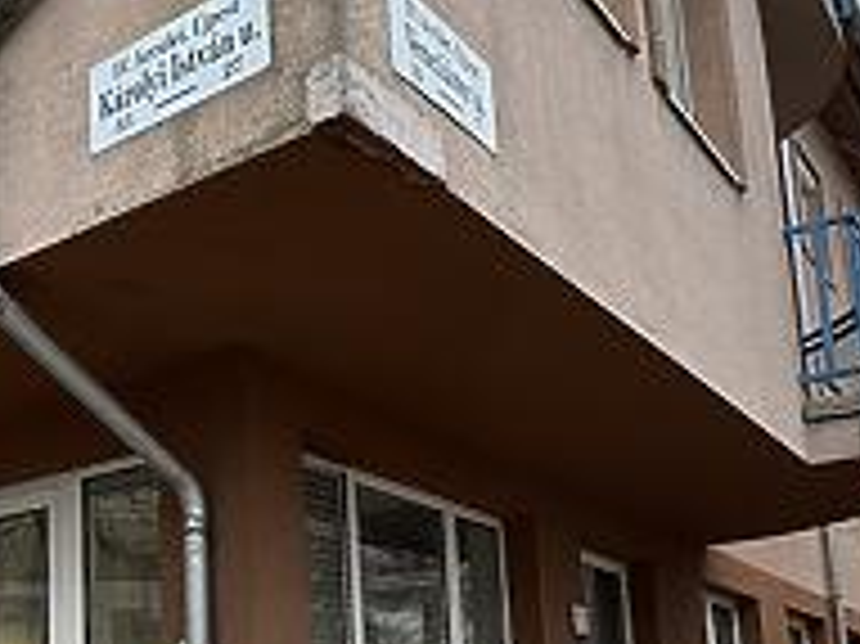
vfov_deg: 29.7
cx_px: 59
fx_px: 1167
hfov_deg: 37.4
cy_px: 567
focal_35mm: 47
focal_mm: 2.22
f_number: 2.2
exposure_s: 1/99
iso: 40
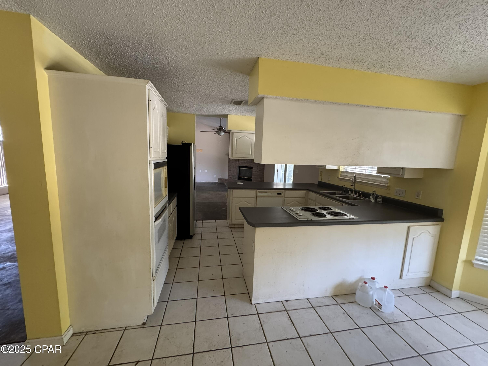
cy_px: 183
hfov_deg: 102.1
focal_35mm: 14
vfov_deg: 85.7
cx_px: 244
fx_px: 197
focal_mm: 2.22
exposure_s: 1/73
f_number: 2.2
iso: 320
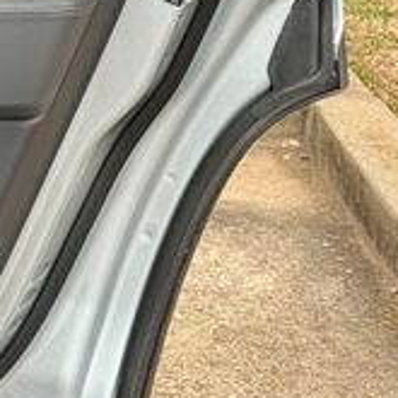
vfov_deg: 10.4
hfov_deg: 10.2
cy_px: -111
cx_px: -217
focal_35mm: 165
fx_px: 2146
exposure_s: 1/604
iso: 64
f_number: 1.78
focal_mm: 6.76
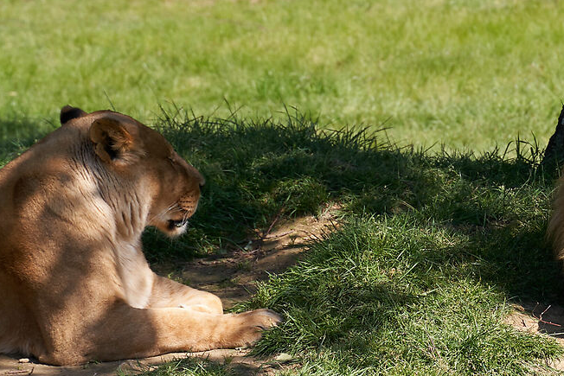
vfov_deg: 5.0
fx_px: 4325
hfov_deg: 7.4
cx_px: 593
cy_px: 227
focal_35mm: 276
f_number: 4
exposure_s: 1/800
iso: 100
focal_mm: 75
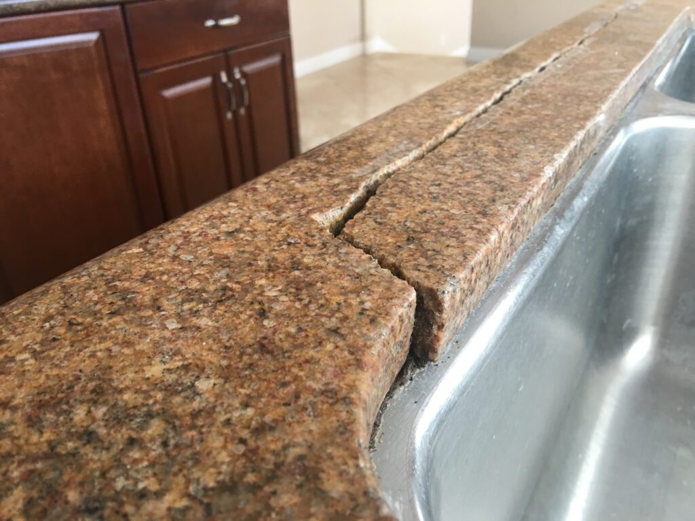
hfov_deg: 61.7
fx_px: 582
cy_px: 260
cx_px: 348
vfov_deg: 48.2
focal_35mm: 29
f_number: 2.2
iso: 40
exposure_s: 1/30
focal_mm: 4.15
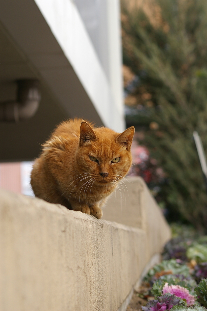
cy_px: 156
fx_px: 908
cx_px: 104
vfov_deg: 19.5
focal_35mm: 105
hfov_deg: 13.0
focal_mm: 70
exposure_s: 1/180
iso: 200
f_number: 5.6
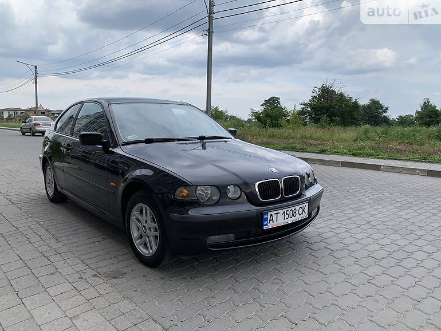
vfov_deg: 51.4
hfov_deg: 65.3
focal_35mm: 27
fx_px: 344
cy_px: 164
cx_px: 222
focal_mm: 4.2
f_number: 1.8
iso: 25
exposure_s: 1/842
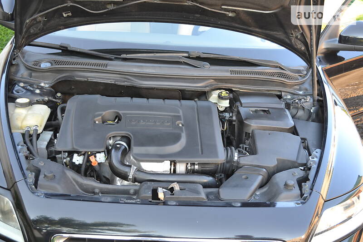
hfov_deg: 41.1
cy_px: 121
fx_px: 484
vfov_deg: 28.1
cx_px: 182
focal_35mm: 48
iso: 400
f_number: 4.8
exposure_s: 1/60
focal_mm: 32
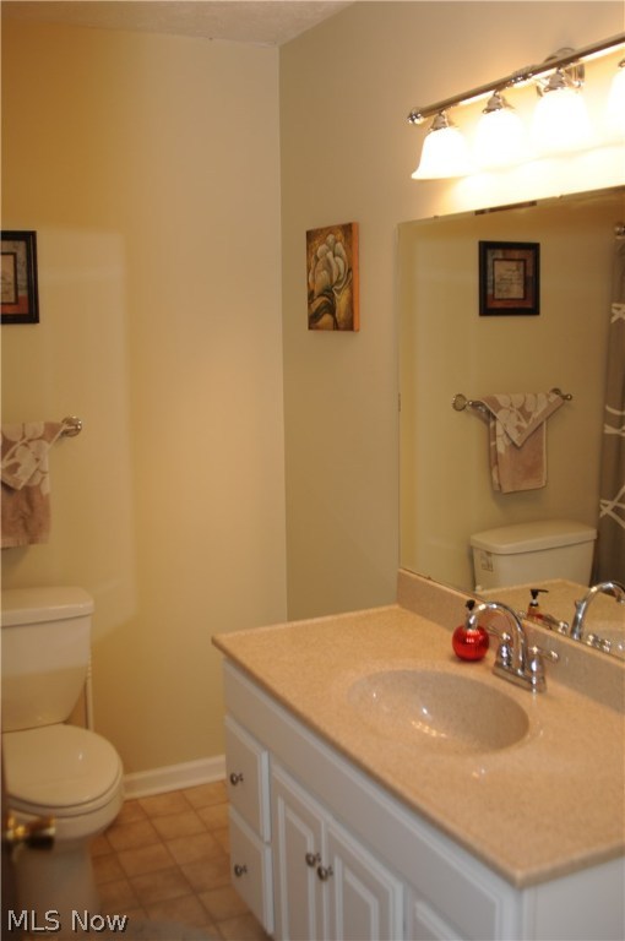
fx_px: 940
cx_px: 312
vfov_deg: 53.2
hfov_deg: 36.8
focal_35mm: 36
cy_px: 470
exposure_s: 1/100
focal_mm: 24
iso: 250
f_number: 2.8
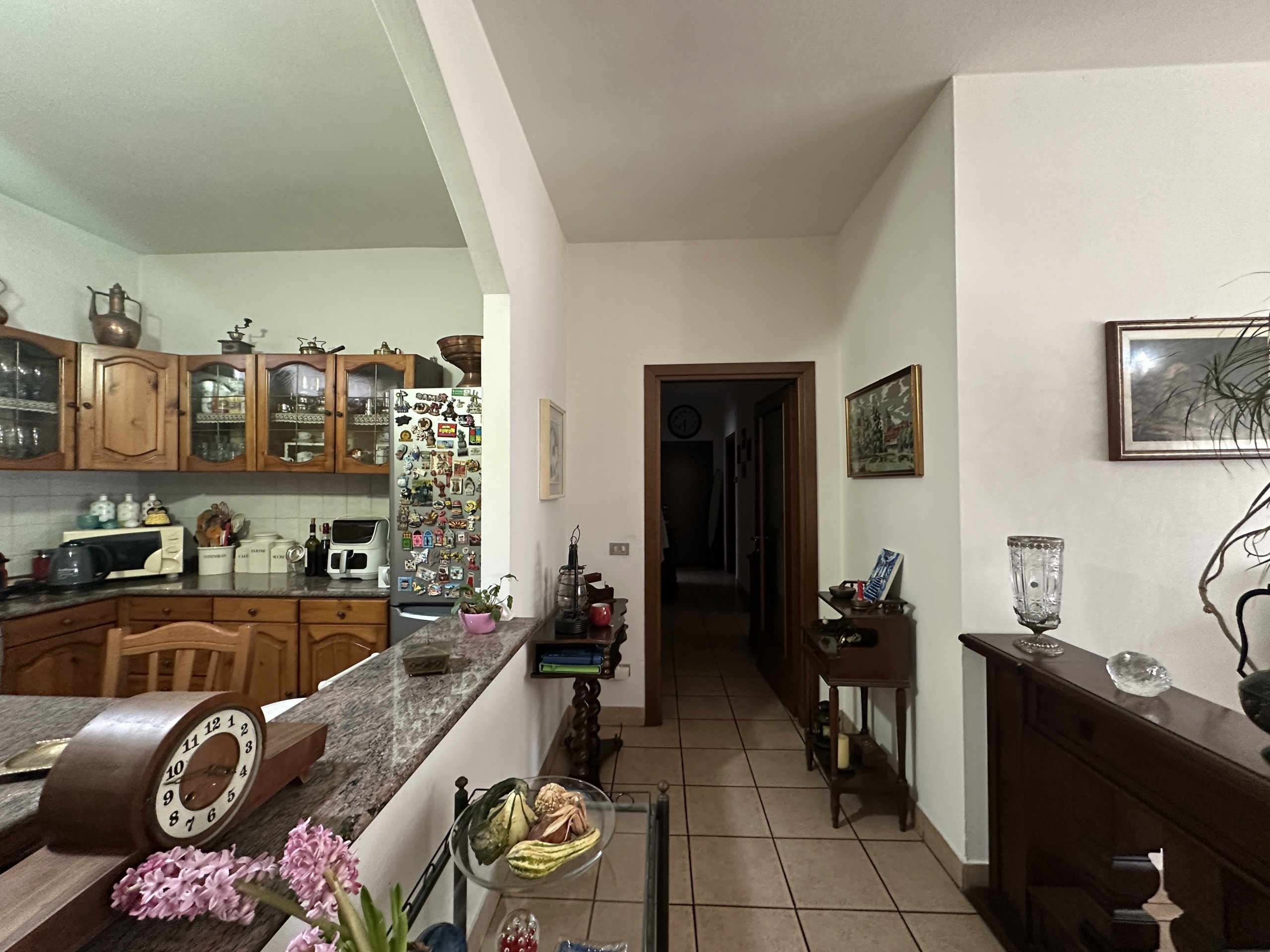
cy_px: 476
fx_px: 514
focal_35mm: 14
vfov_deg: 85.7
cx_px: 635
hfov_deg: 102.1
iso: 500
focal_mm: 2.22
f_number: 2.2
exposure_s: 1/50
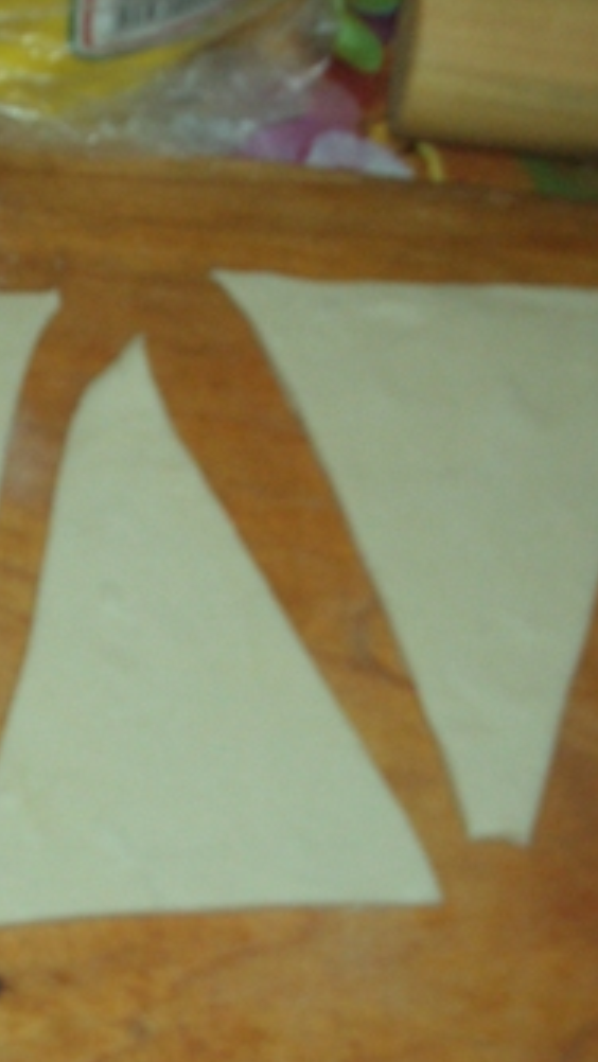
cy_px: 534
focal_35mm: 72
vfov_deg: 29.3
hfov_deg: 16.4
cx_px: -16
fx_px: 2029
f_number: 3.1
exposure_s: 1/60
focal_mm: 8.2
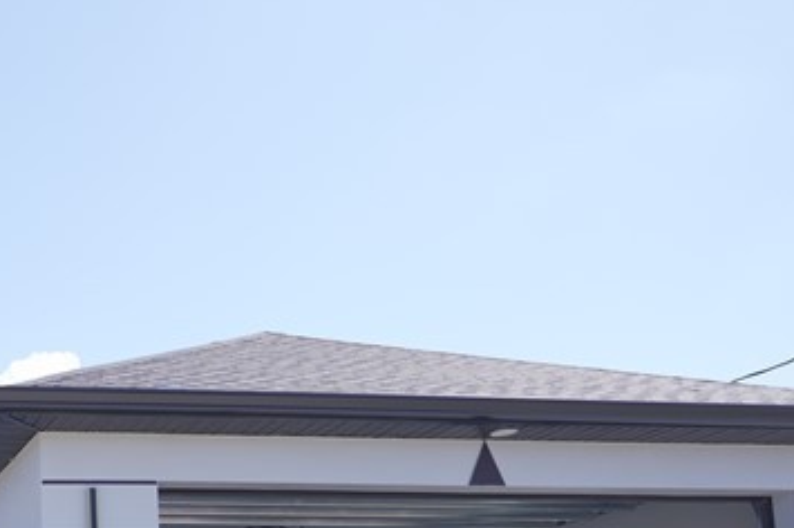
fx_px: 1113
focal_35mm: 51
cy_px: 624
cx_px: -134
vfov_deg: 24.3
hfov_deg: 32.9
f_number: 1.8
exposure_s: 1/50
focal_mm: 11
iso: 125
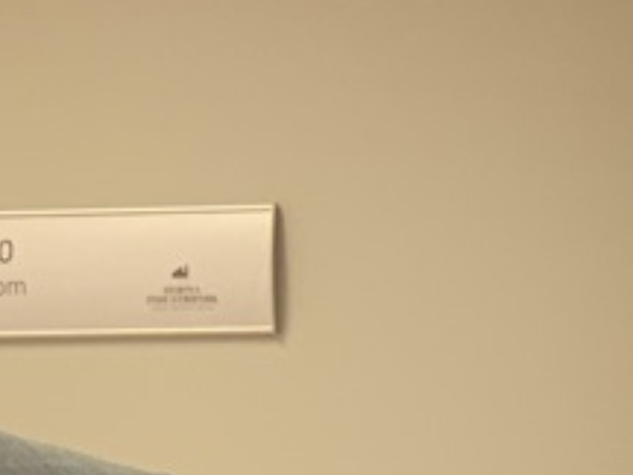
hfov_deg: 6.8
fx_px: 5285
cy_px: 724
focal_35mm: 289
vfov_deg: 5.1
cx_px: 750
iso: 200
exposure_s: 1/50
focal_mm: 6
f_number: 2.4
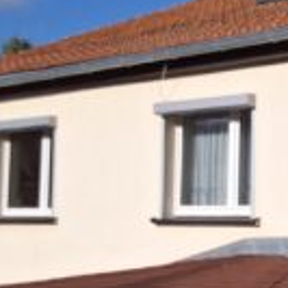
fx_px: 866
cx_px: 351
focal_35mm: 92
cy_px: 178
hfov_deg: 17.9
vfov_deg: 18.9
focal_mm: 5.54
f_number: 1.8
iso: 50
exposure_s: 1/2110
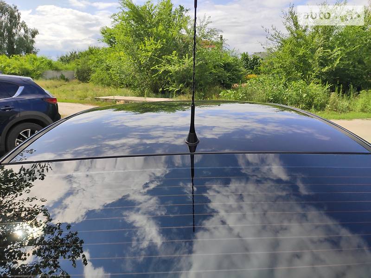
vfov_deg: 53.1
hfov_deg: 67.3
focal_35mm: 26
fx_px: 279
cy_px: 139
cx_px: 186
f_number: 1.8
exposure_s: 1/2271
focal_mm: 4.8
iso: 112
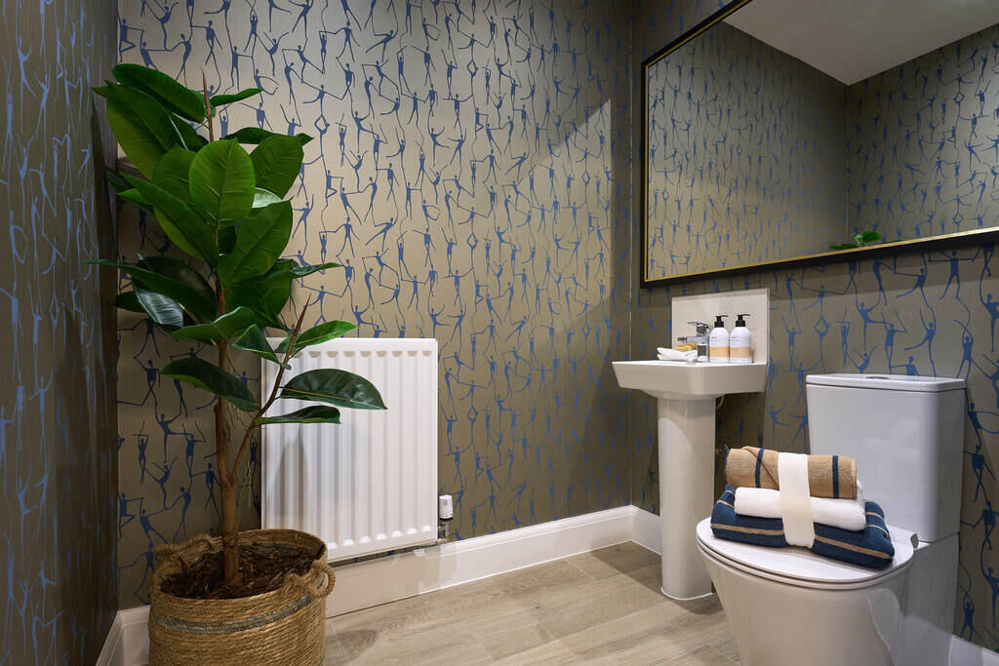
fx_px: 491
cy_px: 333
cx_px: 500
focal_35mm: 18
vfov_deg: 68.3
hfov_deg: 91.0
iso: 100
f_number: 10
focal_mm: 17.7
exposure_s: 1.3
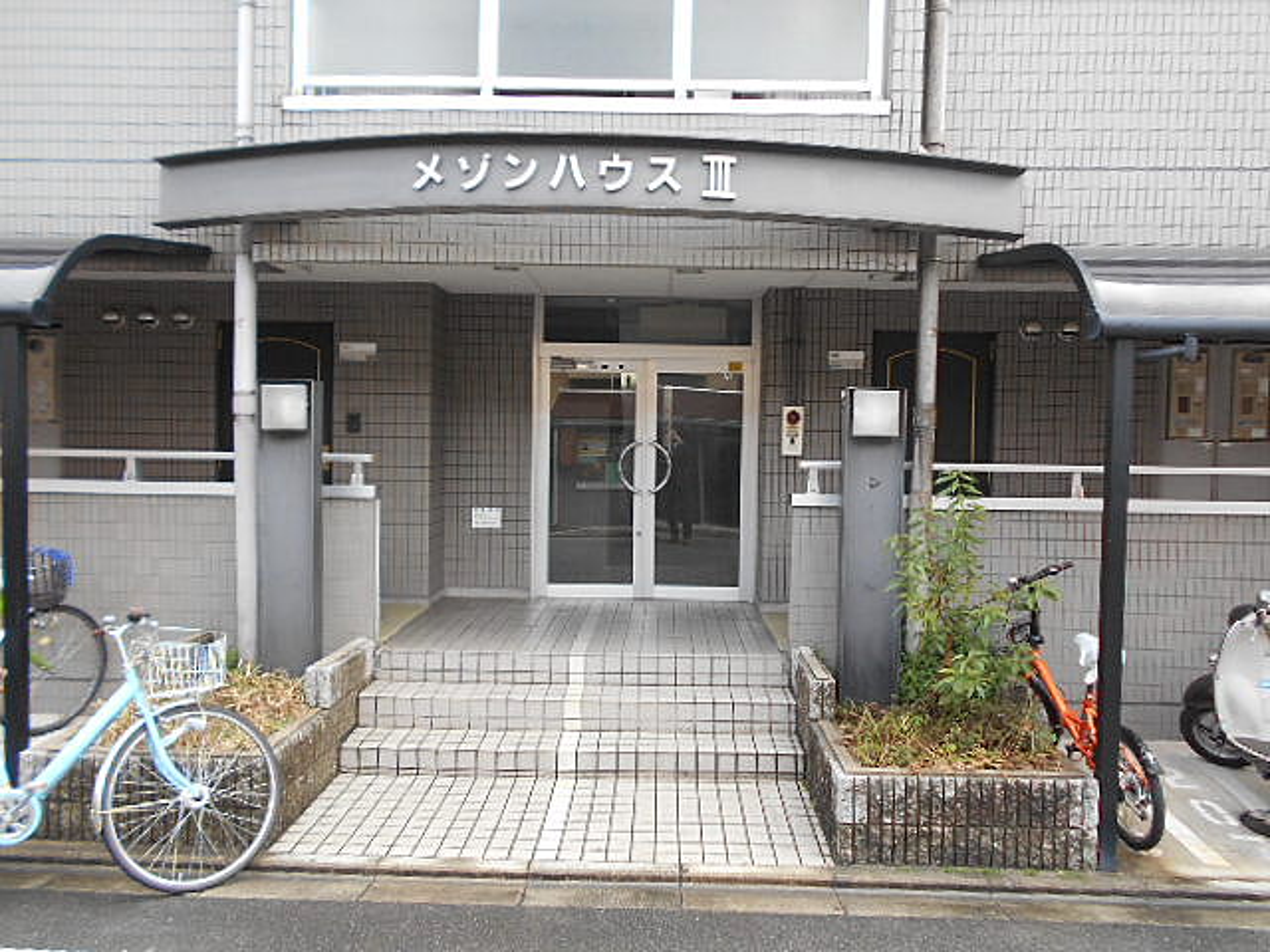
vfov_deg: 53.1
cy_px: 476
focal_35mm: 26
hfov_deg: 67.3
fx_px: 954
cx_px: 635
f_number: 3.2
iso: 140
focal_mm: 4.6
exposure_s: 1/250
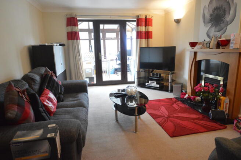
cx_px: 120
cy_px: 80
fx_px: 150
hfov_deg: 77.4
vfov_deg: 56.0
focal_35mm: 22
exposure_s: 1/60
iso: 3200
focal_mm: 15
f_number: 3.5
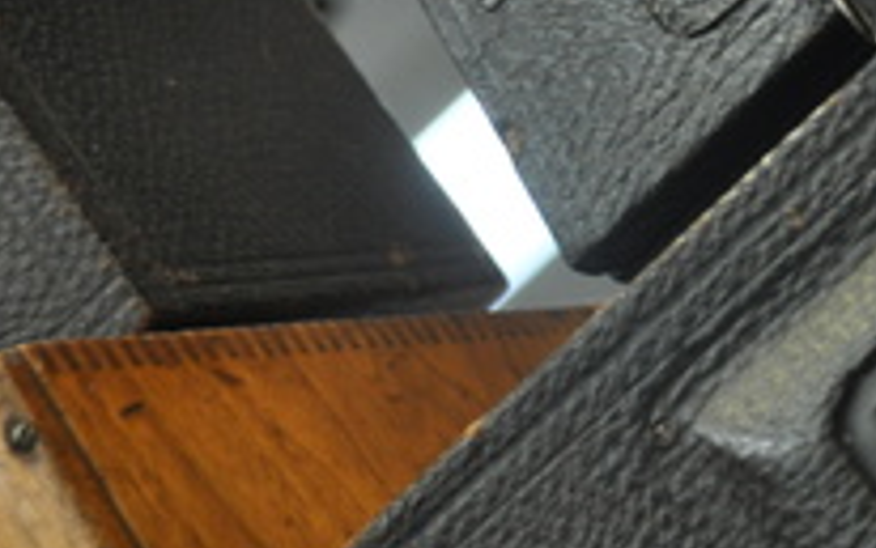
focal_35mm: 152
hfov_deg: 13.3
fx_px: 3631
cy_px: 159
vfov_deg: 8.6
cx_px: 1118
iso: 800
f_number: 4
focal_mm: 32
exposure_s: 1/50
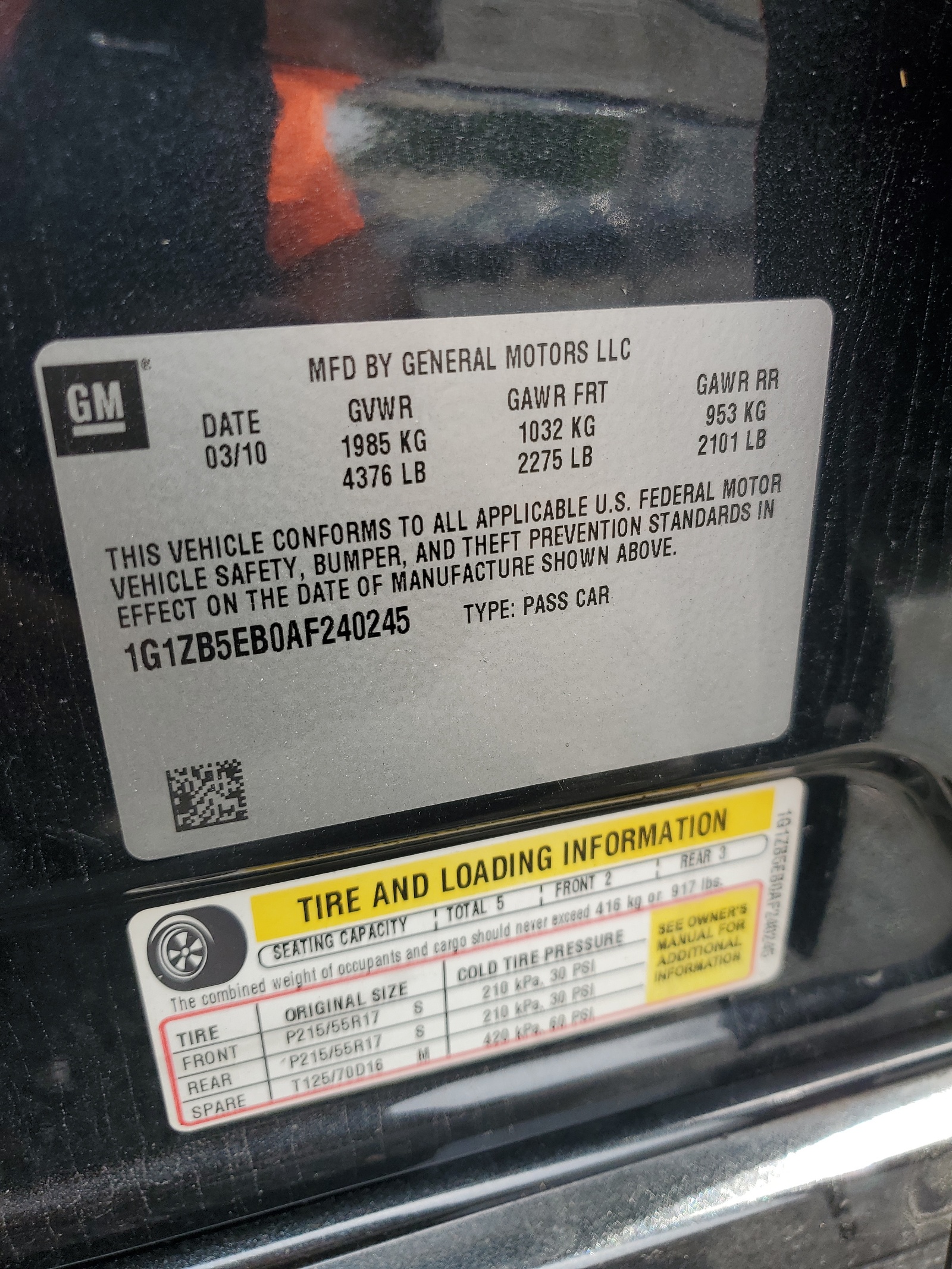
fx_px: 953
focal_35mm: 26
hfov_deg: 53.1
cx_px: 476
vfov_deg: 67.3
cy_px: 634
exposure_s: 1/400
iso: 50
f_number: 1.5
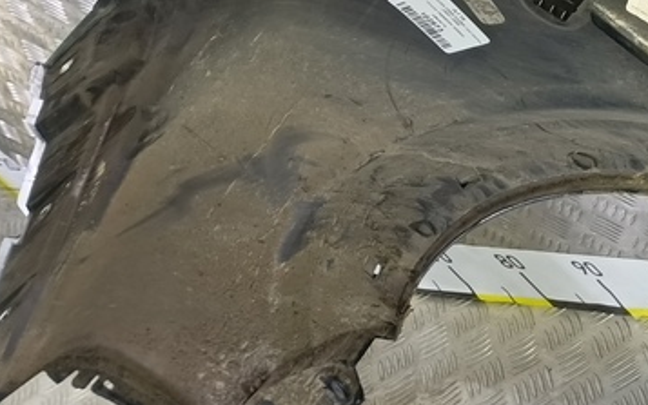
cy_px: 102
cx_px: 790
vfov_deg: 18.5
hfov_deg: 26.0
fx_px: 1236
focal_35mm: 70
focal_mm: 4.11
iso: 181
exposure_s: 1/50
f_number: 1.6
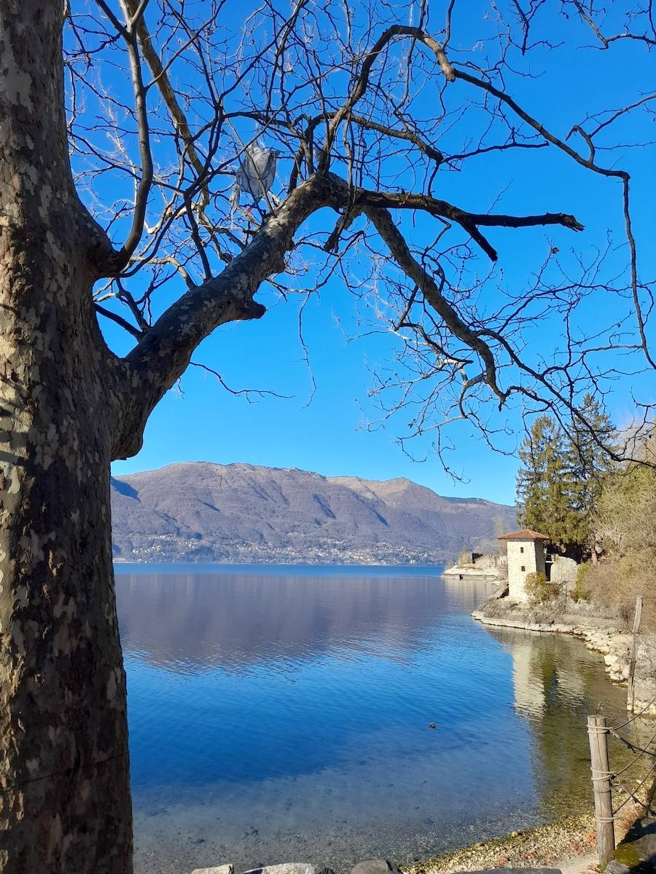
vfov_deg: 69.4
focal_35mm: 25
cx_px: 328
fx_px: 632
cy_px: 437
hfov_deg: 54.9
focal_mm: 4.6
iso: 20
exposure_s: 1/425
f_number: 2
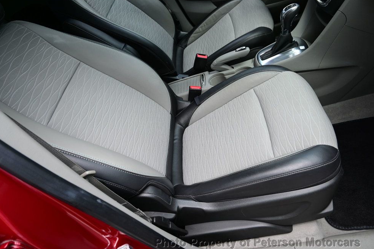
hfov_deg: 71.5
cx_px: 186
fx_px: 260
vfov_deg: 51.3
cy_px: 124
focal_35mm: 25
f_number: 4.5
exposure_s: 1/80
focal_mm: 16
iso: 100
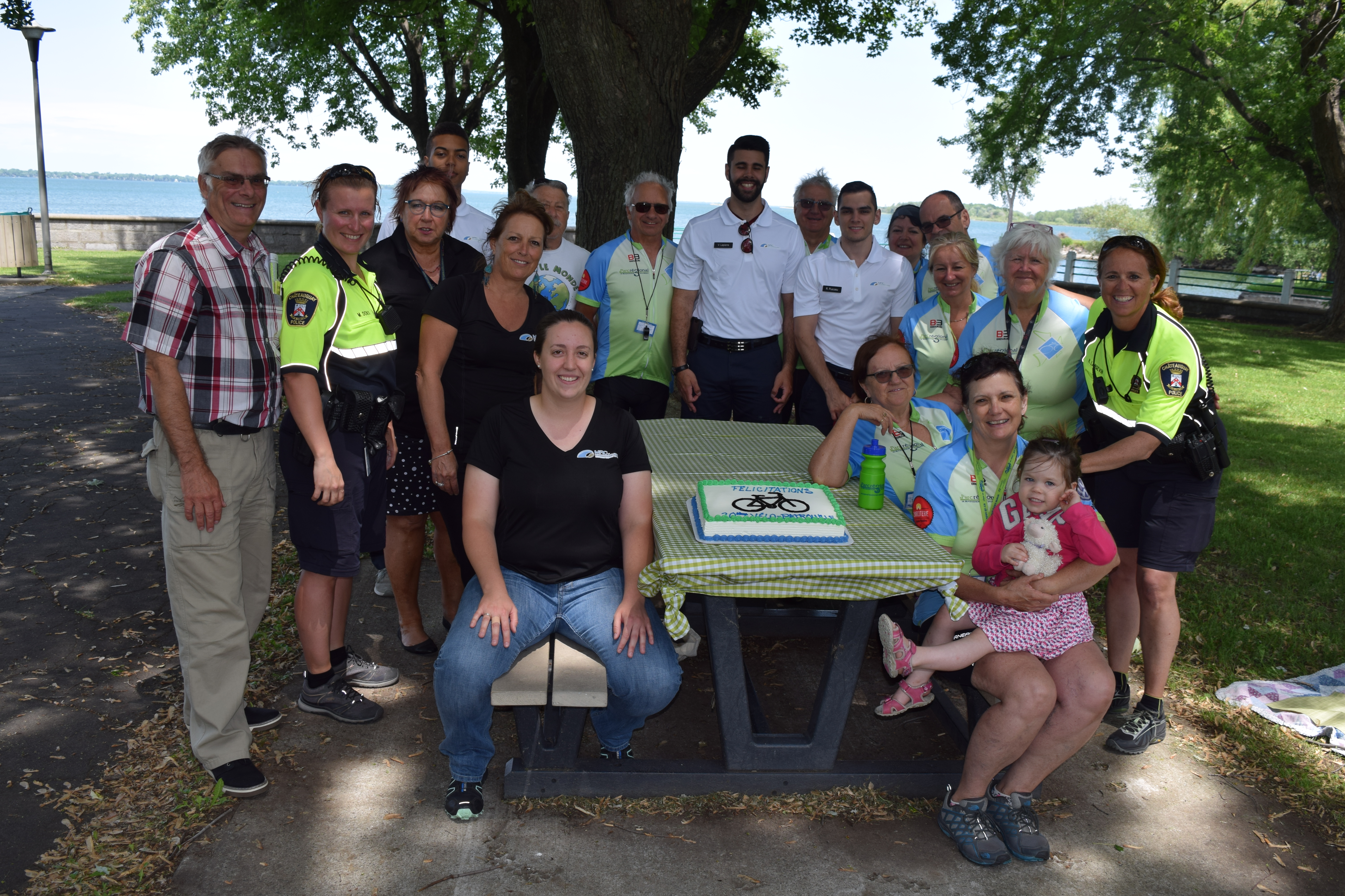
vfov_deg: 40.0
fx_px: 1233
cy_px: 448
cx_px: 672
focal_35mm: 33
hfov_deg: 57.2
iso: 100
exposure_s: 1/160
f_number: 6.3
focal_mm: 22
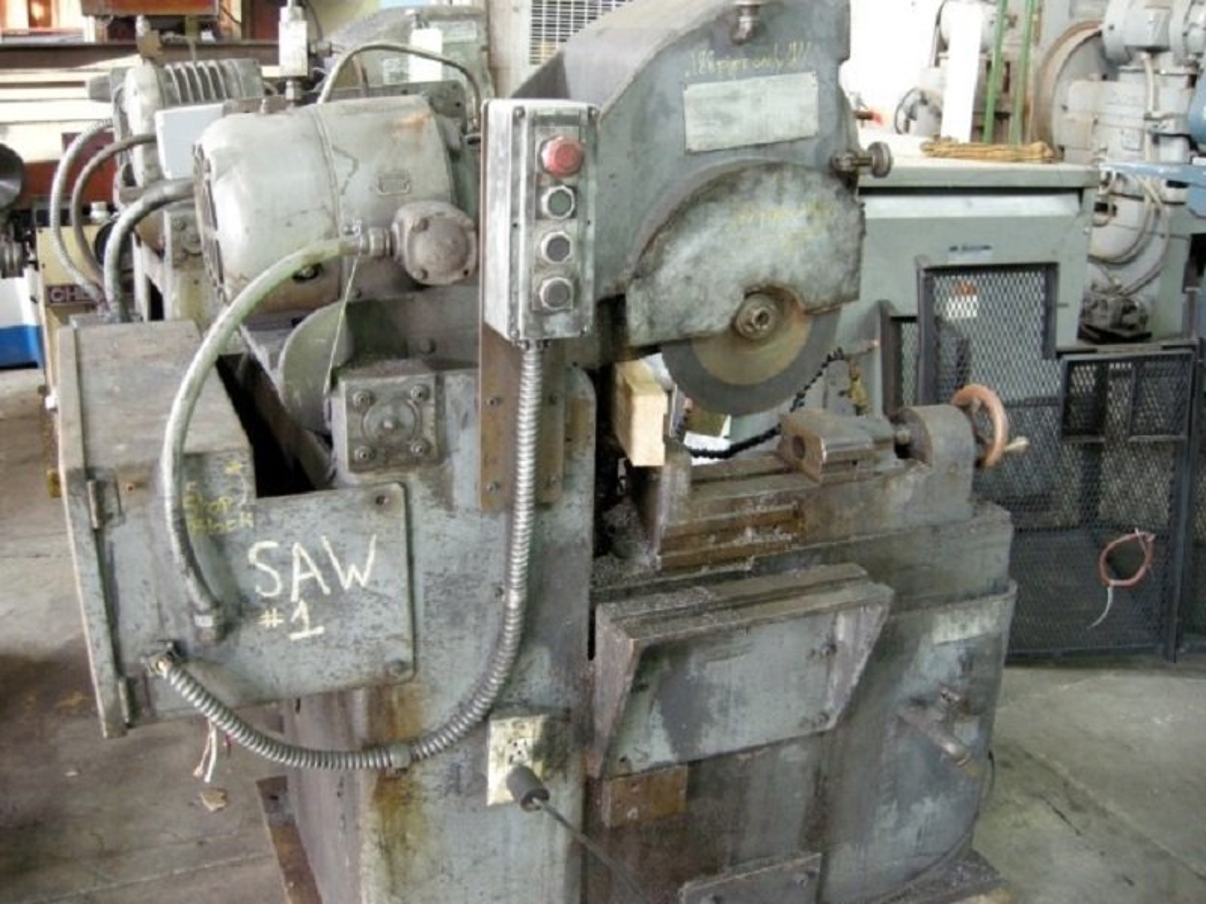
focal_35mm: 35
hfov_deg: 52.6
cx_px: 603
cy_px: 452
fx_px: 1219
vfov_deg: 40.7
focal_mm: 7.5
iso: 400
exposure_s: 1/16.2
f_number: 2.7
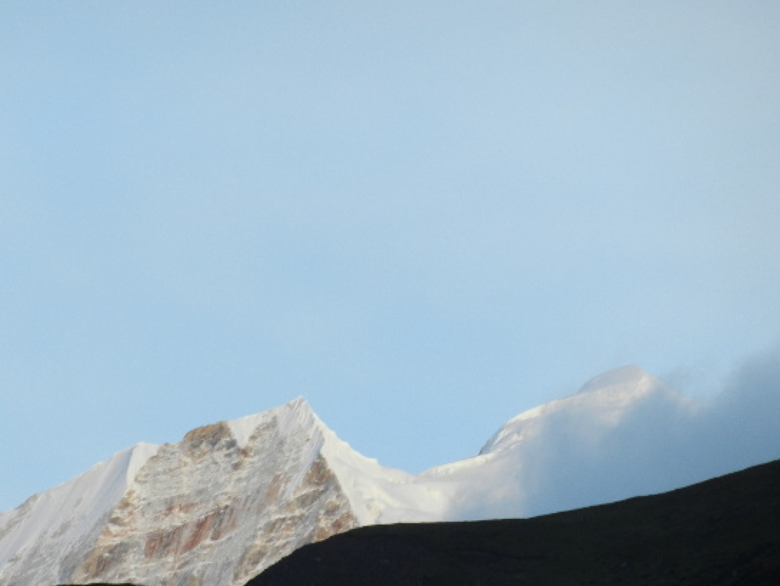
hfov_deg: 4.0
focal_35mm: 495
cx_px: 311
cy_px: 352
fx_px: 11159
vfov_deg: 3.0
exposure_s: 1/100
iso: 220
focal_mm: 60.8
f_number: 5.3
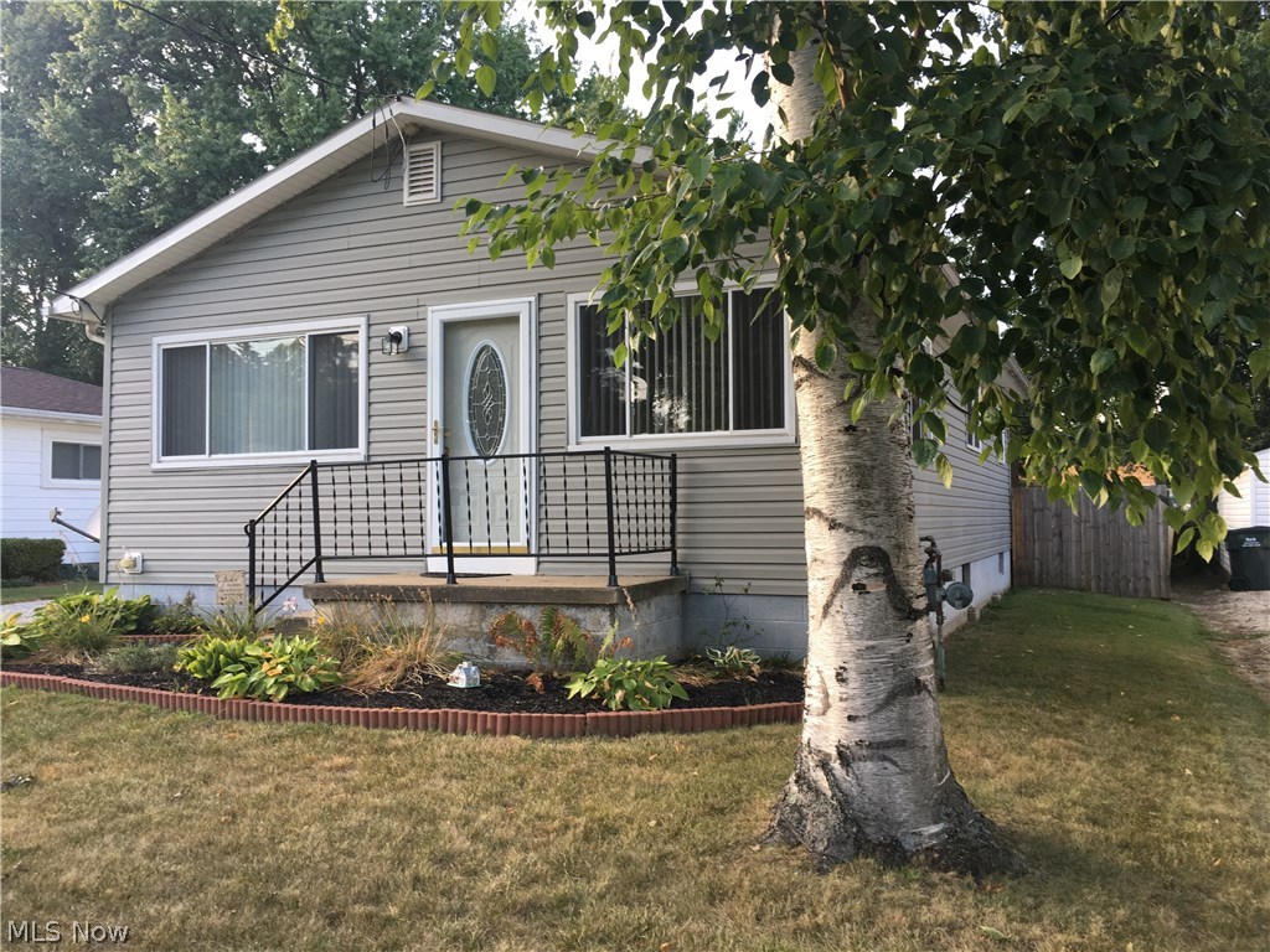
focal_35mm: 29
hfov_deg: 61.7
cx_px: 635
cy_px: 476
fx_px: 1064
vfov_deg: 48.2
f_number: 2.2
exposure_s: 1/120
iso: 32
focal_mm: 4.15
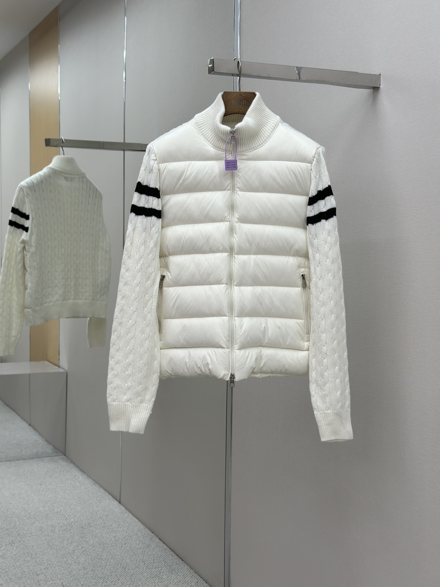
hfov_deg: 30.3
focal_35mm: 48
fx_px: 813
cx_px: 220
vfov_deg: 39.7
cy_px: 294
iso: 80
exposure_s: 1/549
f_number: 1.78
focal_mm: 6.86
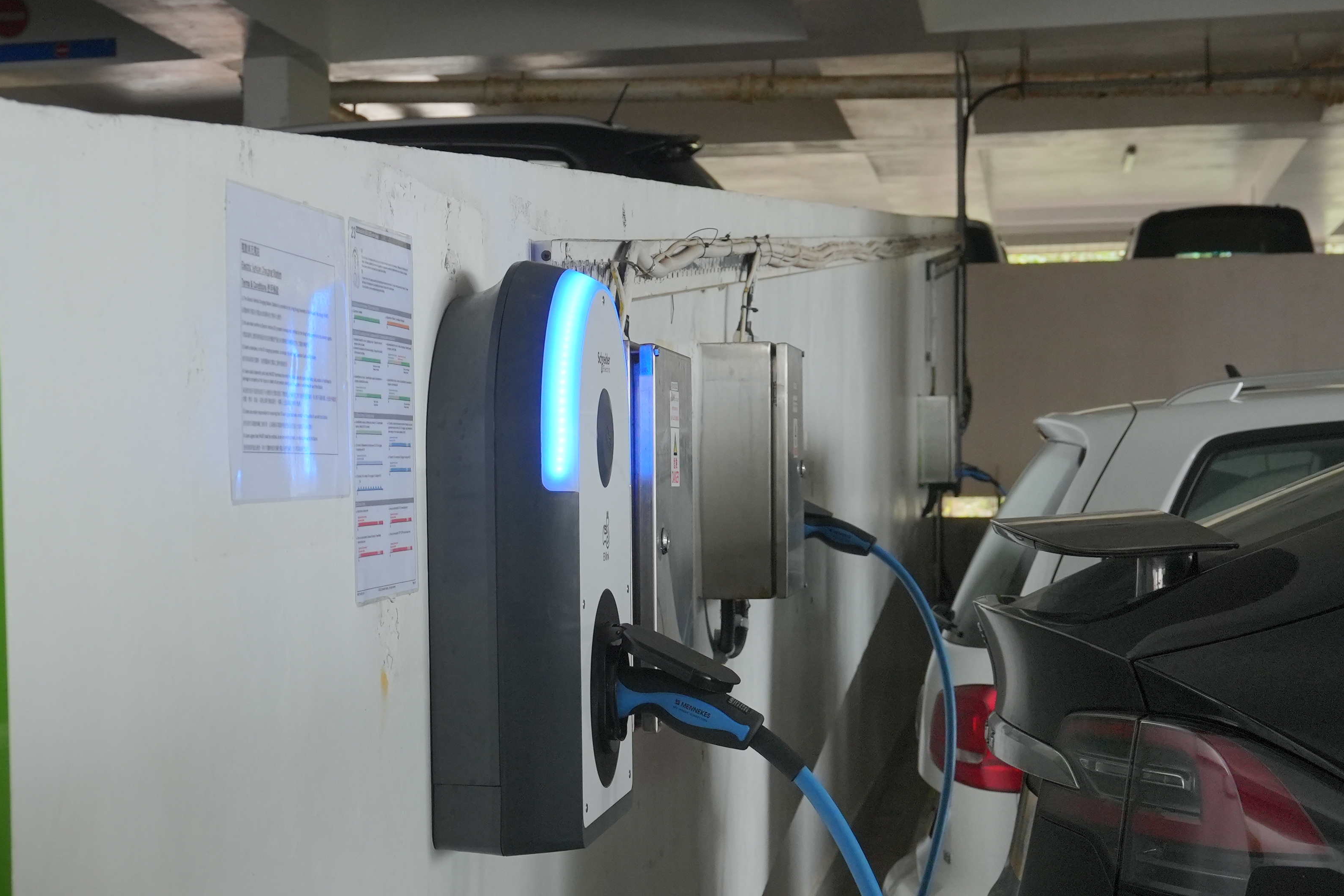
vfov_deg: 19.4
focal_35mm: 70
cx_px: 379
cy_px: 637
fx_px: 2613
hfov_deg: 28.5
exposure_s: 1/100
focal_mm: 32
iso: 1250
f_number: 6.3
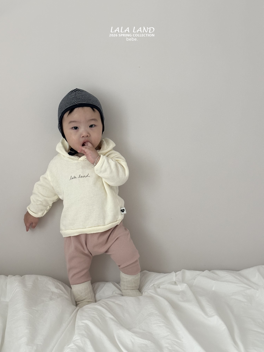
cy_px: 176
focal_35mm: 48
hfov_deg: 30.3
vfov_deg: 39.7
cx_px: 132
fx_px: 488
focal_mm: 6.86
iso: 200
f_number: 1.78
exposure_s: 1/60
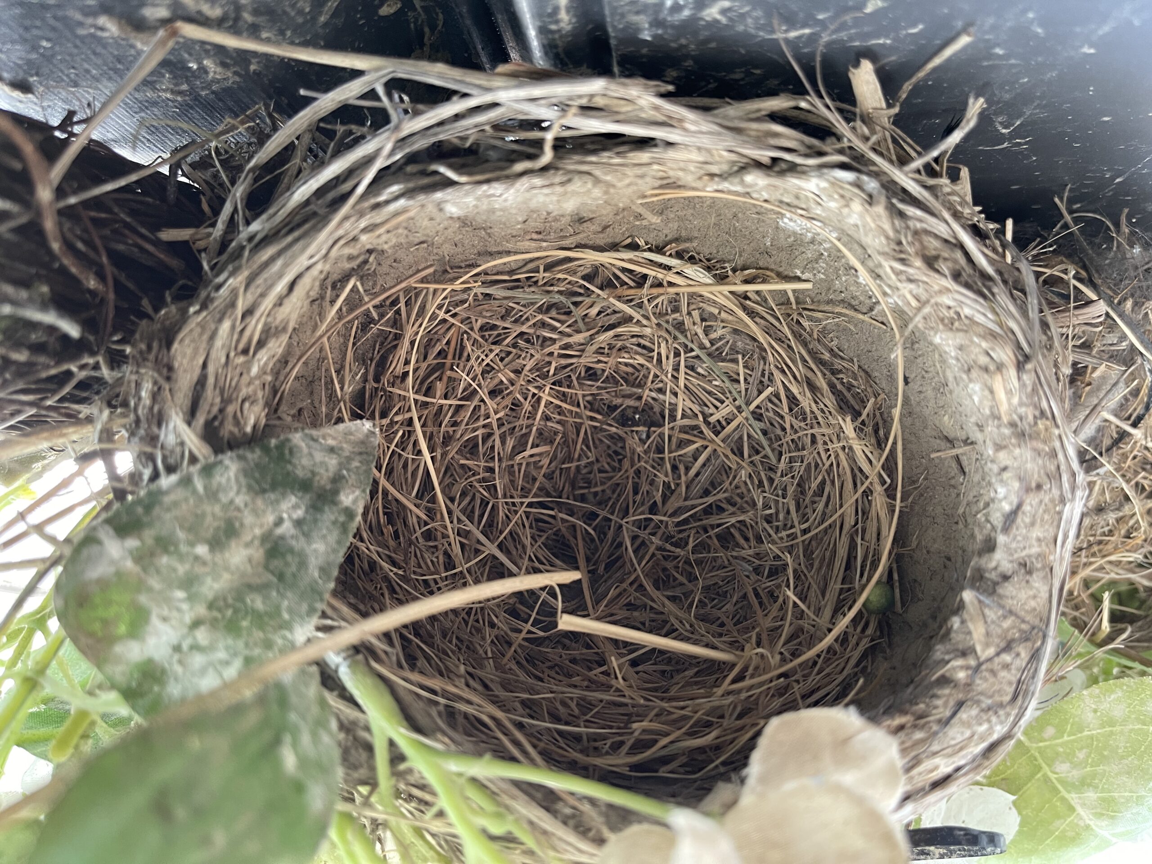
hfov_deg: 67.3
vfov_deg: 53.1
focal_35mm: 26
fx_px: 865
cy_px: 432
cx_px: 576
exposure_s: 1/60
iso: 200
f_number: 1.6
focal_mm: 5.1
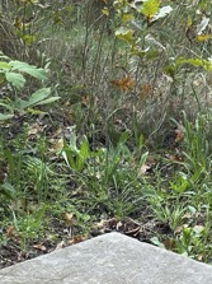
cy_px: 534
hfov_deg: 10.6
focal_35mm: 138
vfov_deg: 12.8
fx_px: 1128
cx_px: 234
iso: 80
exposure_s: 1/671
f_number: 1.78
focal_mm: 6.76
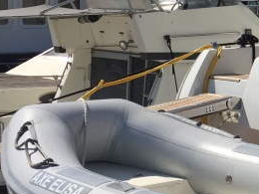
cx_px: 408
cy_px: 48
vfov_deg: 13.0
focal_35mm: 114
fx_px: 853
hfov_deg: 15.7
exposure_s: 1/3968
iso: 32
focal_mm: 4.15
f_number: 2.2
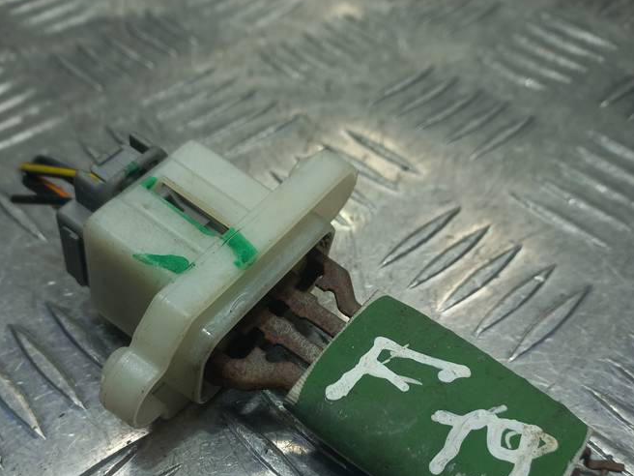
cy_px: 363
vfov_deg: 35.9
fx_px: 714
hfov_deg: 47.8
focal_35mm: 39
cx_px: 292
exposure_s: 1/100
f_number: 1.8
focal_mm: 4.6
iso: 25
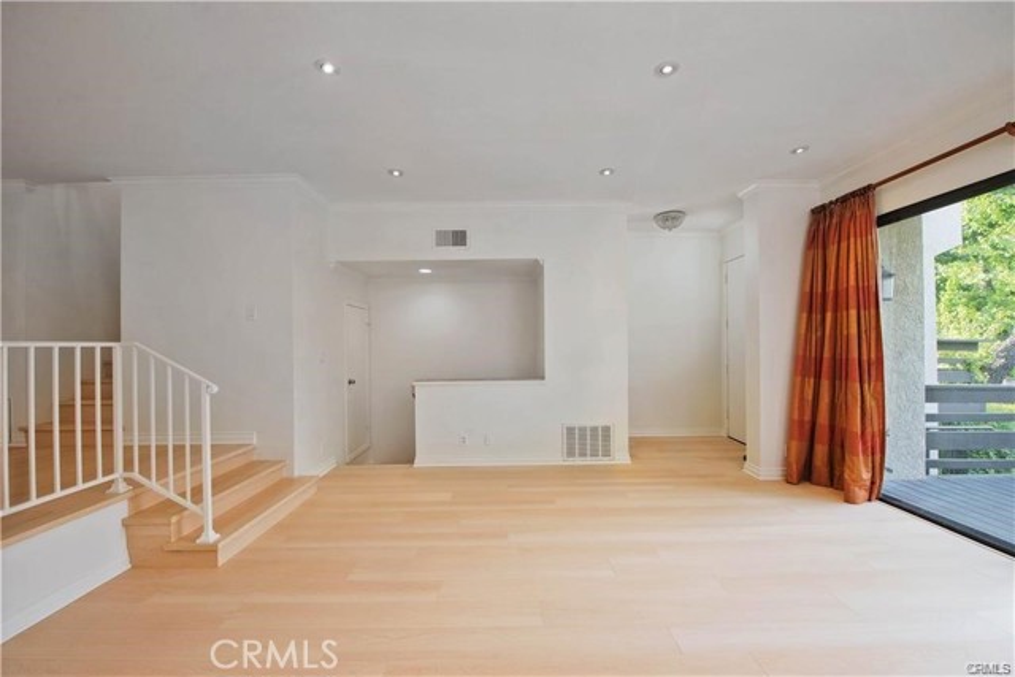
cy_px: 338
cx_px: 508
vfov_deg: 81.2
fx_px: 395
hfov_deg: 104.2
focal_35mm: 14
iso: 400
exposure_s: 1/20
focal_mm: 14
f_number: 6.3
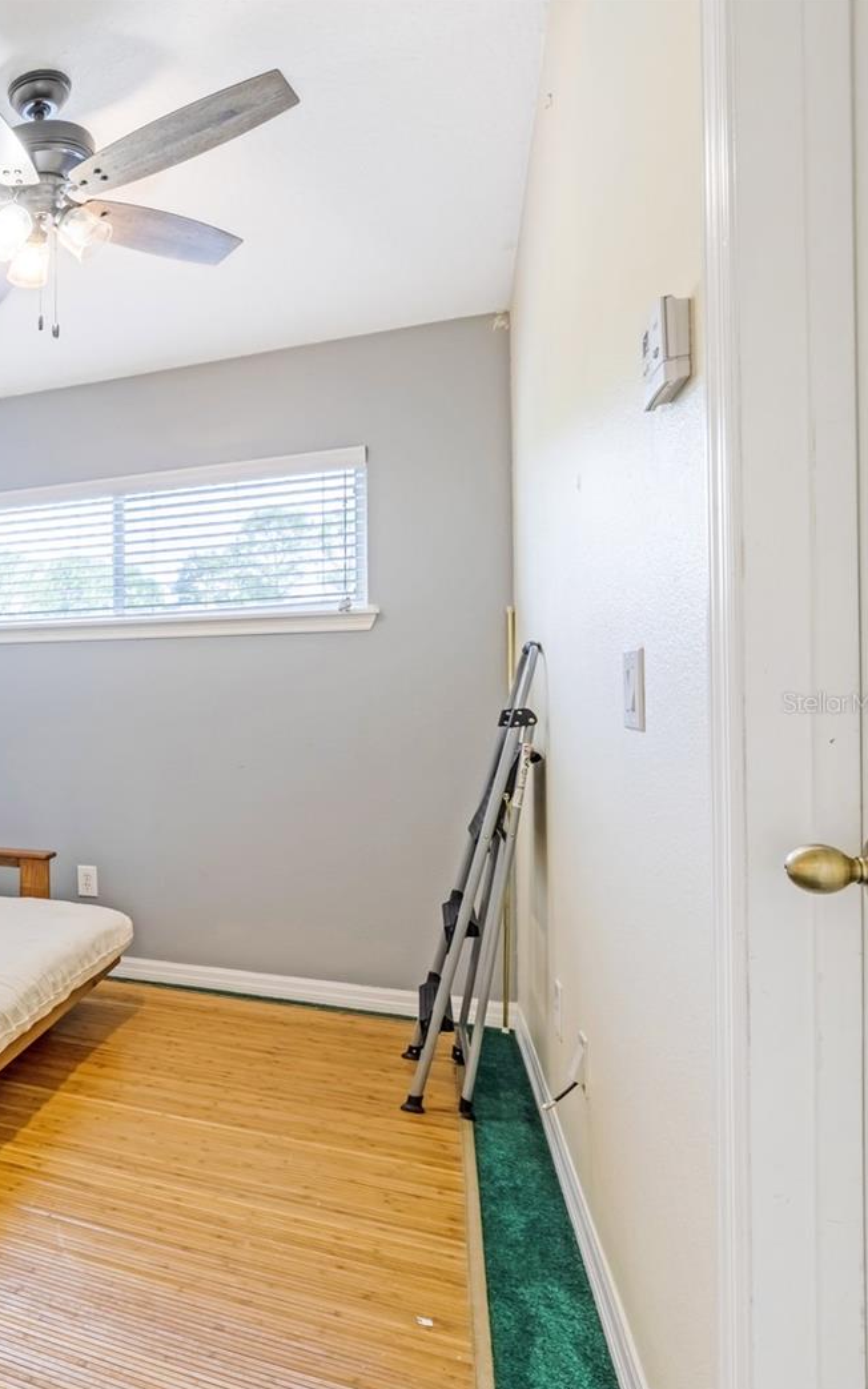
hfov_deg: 37.1
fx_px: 976
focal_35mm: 26
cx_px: -164
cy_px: 702
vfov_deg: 70.9
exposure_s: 1/125
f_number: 9
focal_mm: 11
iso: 250
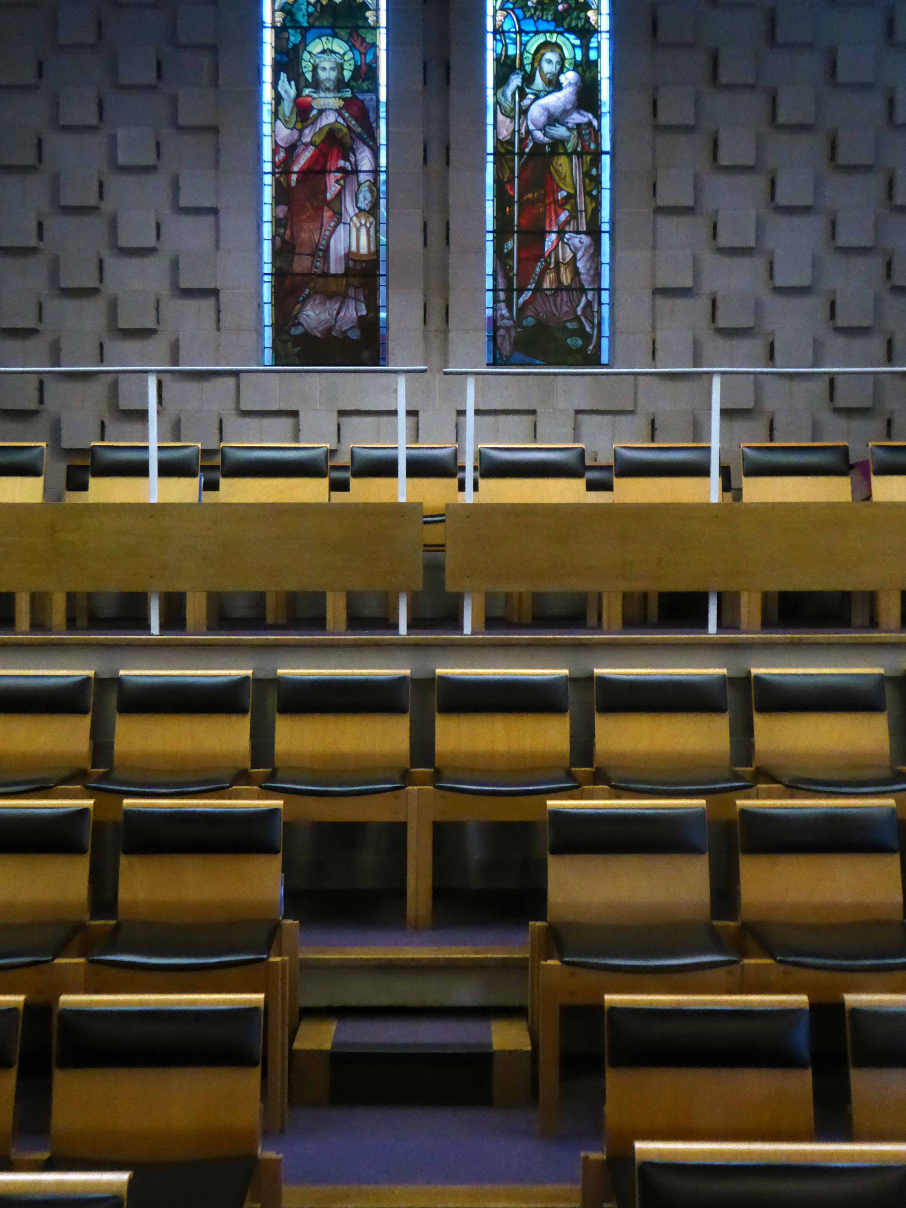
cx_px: 432
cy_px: 607
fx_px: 1466
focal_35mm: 42
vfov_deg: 44.8
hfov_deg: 34.3
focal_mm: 7.2
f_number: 3.8
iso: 800
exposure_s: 1/40
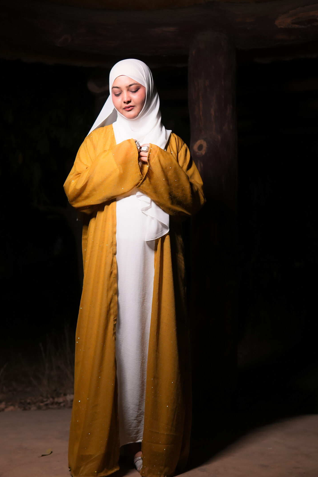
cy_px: 227
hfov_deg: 25.0
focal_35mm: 54
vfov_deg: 36.9
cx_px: 129
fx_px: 715
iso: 400
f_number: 2
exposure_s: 1/160
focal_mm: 30
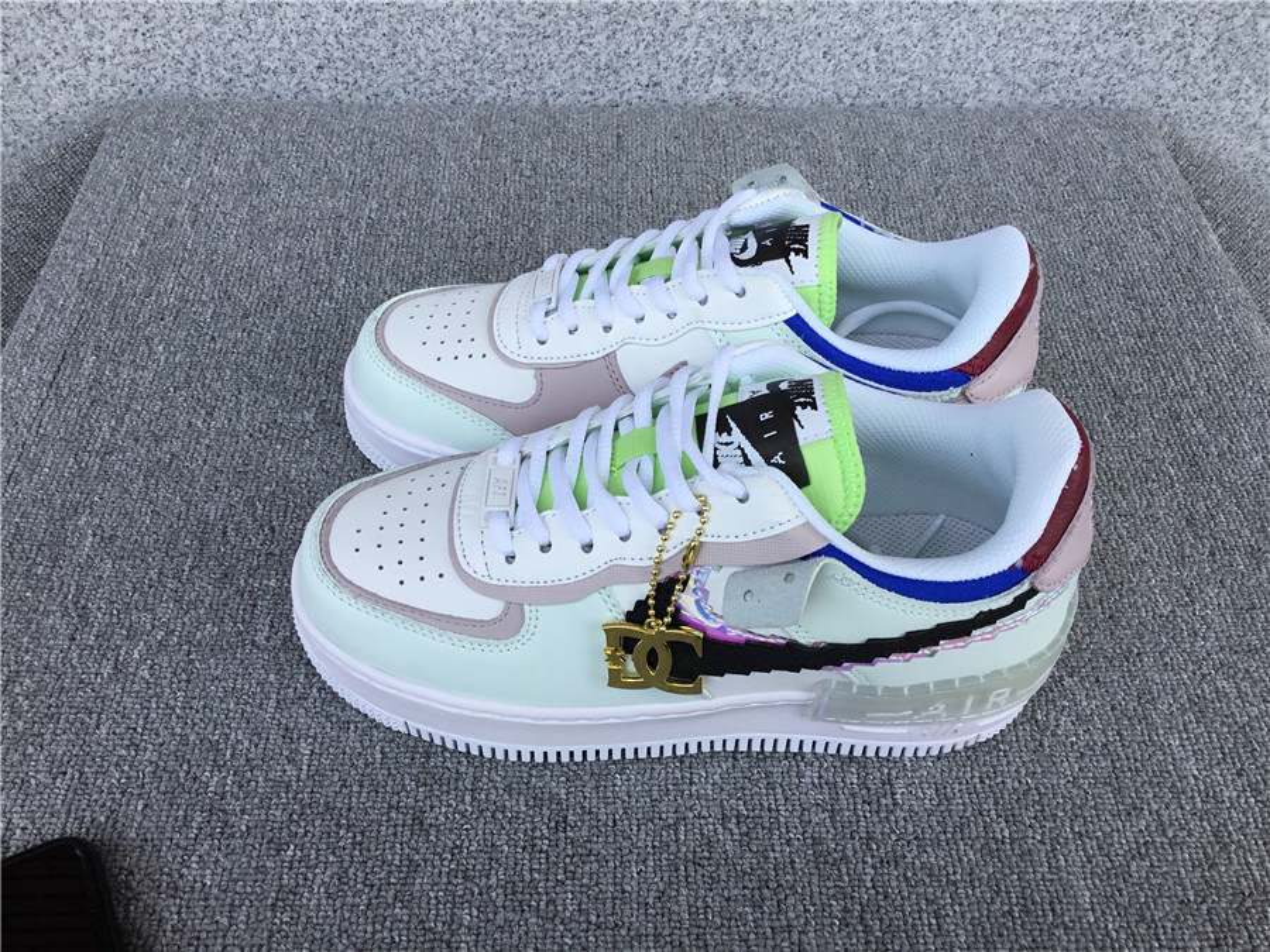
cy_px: 476
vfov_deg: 45.4
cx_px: 635
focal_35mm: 31
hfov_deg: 58.4
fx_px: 1137
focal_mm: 3.3
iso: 25
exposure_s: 1/426
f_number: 2.4
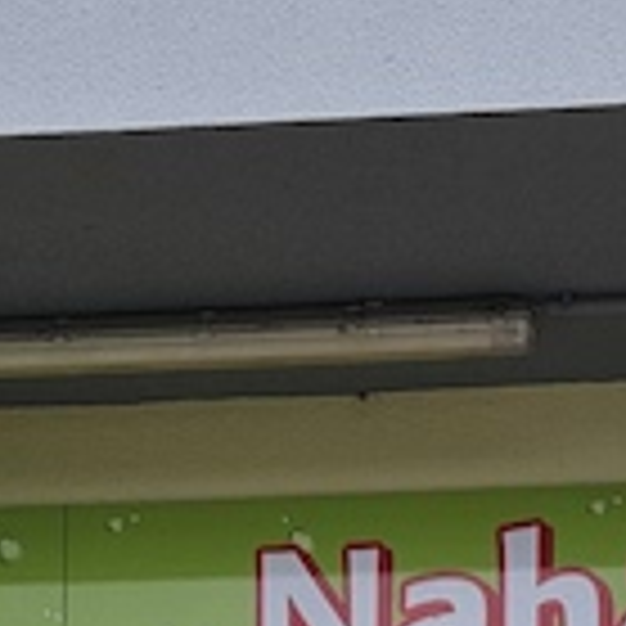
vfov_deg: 10.3
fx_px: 2987
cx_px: 590
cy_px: 1518
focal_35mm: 146
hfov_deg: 11.9
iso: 25
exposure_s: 1/3589
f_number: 1.8
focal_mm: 5.4
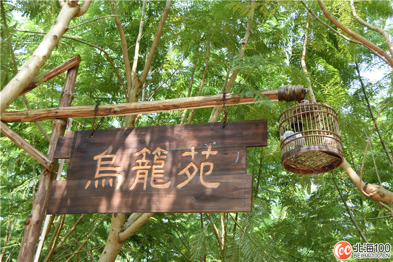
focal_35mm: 44
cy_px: 131
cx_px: 196
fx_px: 475
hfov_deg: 45.0
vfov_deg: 30.8
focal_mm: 29
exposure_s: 1/60
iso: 100
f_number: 5.6
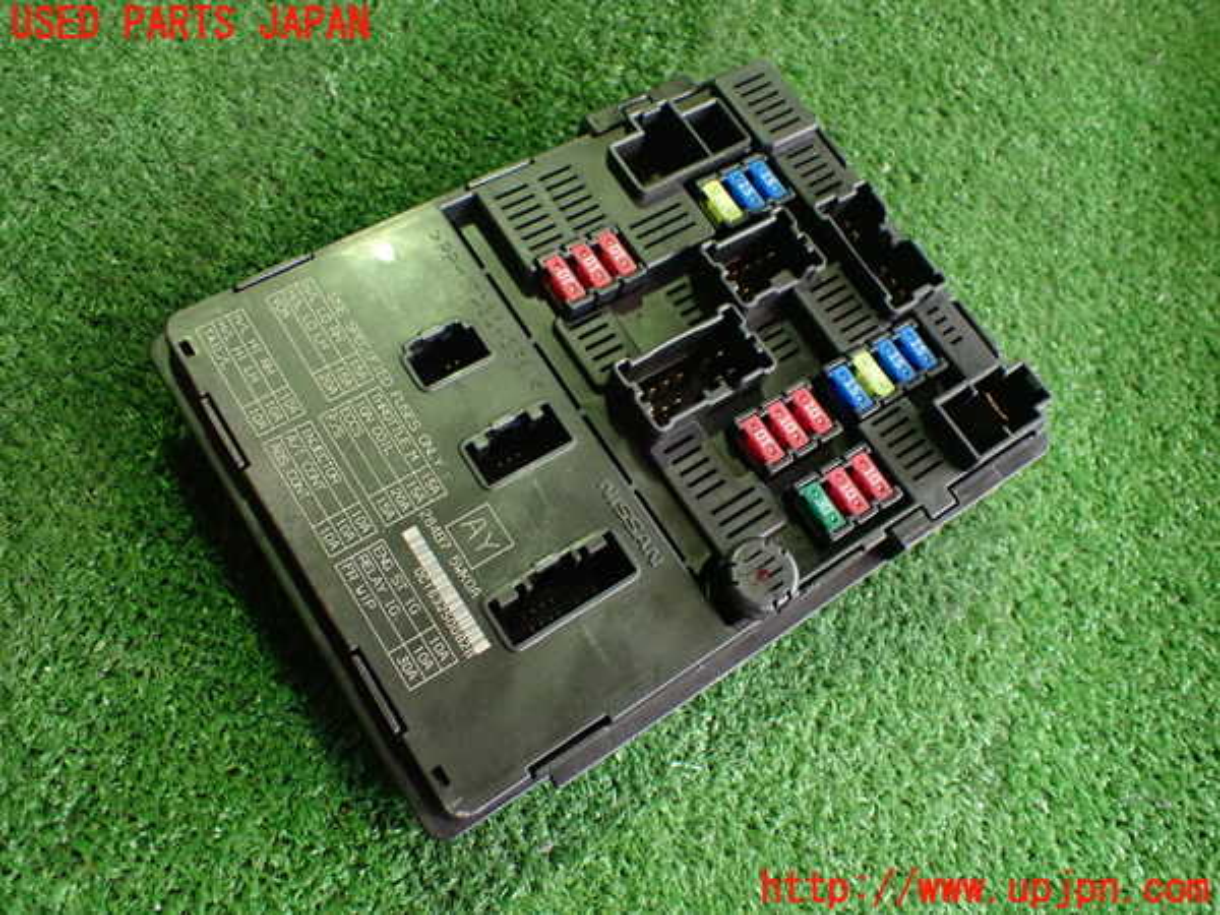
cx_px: 610
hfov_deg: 60.0
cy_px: 458
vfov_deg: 46.8
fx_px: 1057
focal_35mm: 30
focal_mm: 5.4
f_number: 2.3
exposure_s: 1/80
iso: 800
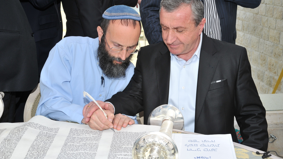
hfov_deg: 36.0
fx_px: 435
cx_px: 142
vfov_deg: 20.7
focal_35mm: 58
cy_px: 76
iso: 500
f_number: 14
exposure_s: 1/250
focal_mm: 55
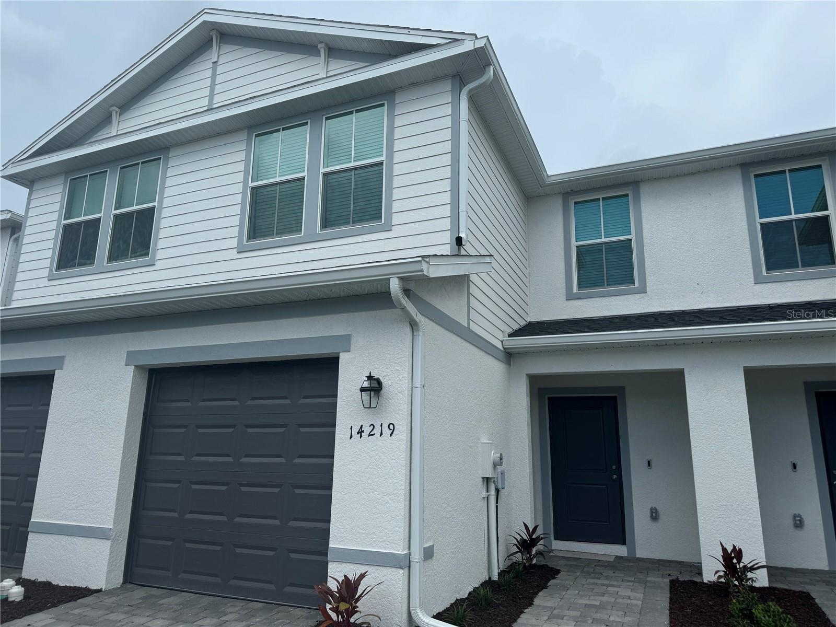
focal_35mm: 24
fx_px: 580
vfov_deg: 56.8
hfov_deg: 71.6
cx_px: 418
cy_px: 314
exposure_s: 1/3247
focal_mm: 6.76
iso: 80
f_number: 1.78
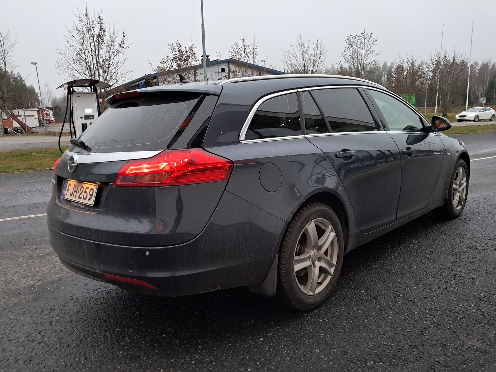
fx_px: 387
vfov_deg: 51.4
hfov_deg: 65.3
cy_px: 186
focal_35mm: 27
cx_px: 248
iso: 160
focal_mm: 4
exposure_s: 1/50
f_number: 1.8
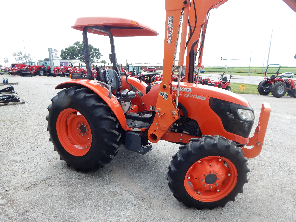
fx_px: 188
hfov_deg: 76.4
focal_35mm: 22
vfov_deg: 61.1
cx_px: 148
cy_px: 111
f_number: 3
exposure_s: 1/500
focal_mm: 4
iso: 125
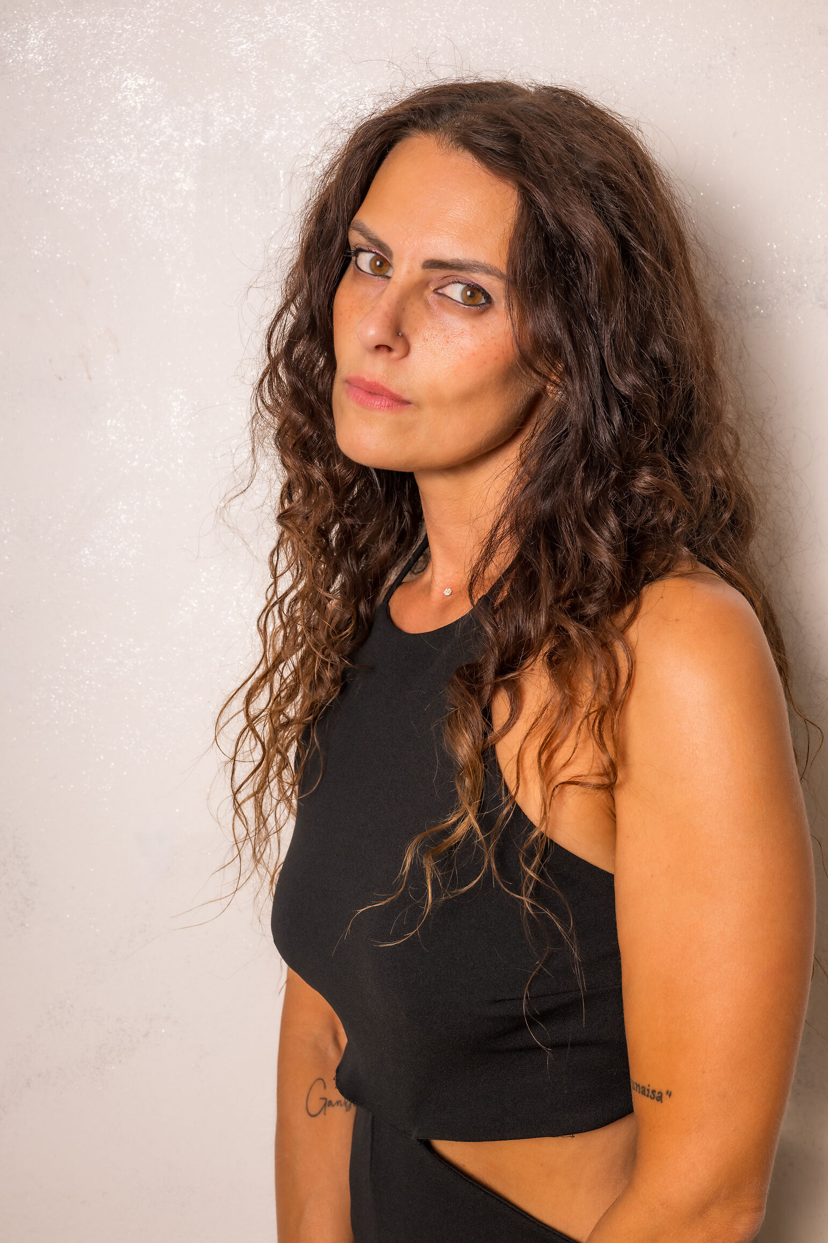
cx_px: 426
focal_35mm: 52
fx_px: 1794
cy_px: 631
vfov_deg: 38.2
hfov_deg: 26.0
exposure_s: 1/125
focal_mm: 50
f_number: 10
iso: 100
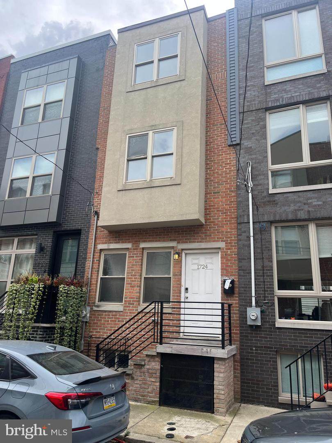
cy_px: 222
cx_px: 166
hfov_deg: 53.1
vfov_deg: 67.3
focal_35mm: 26
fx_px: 332
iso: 50
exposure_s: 1/967
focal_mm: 5.1
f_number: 1.6
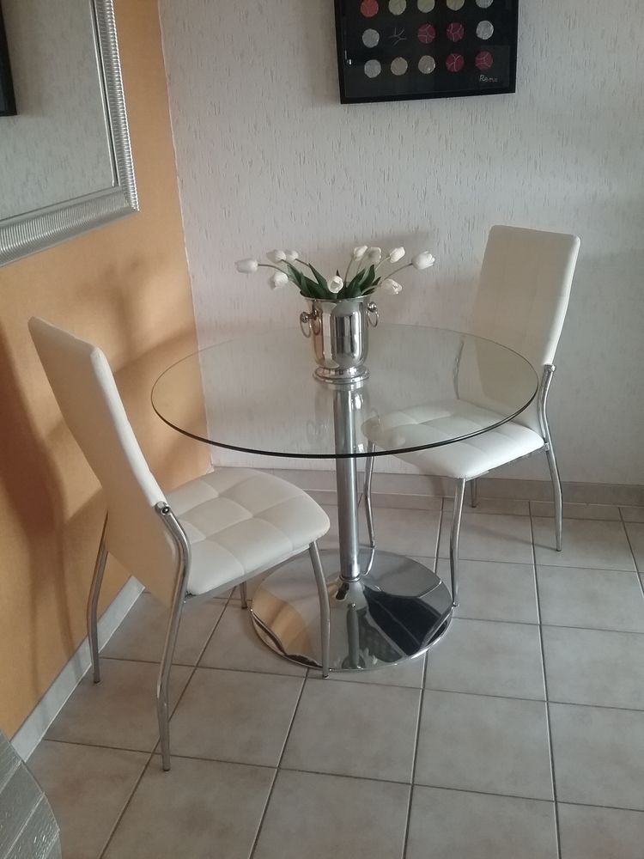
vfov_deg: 58.4
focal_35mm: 31
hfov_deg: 45.4
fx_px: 769
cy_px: 430
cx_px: 322
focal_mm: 3.3
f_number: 2.2
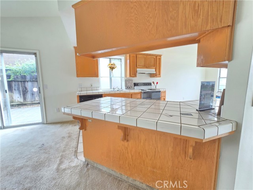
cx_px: 126
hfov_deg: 106.2
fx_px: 95
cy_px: 95
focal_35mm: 13
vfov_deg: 89.9
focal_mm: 2.2
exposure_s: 1/60
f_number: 2.2
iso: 125
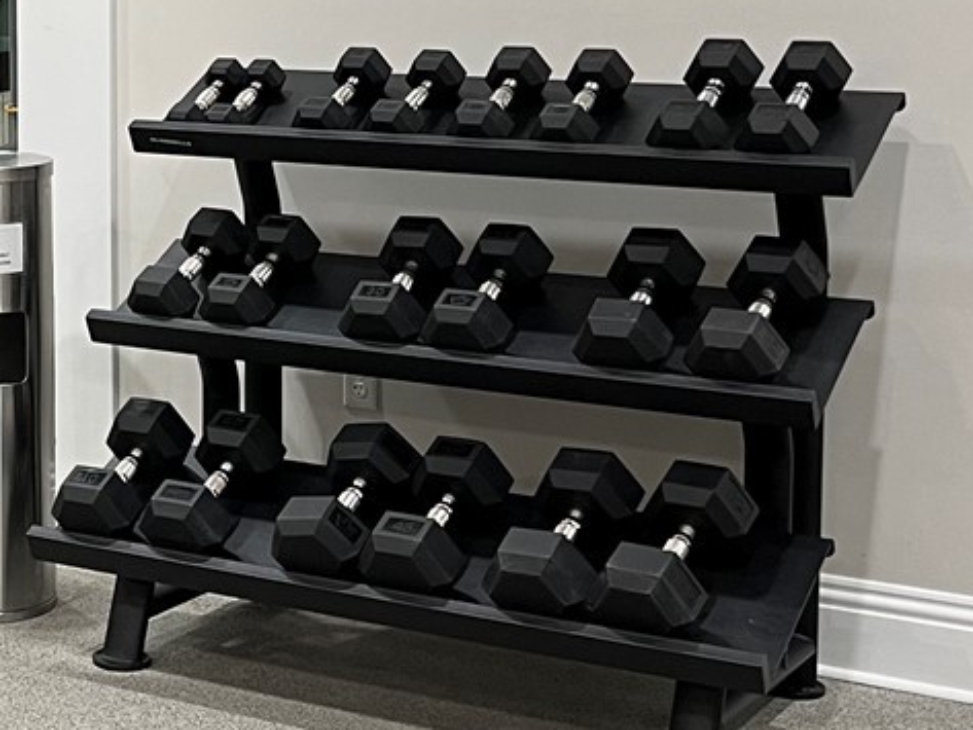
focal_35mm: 88
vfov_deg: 16.6
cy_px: 90
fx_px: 2474
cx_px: -200
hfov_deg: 20.7
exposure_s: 1/60
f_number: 1.5
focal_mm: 5.7
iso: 100
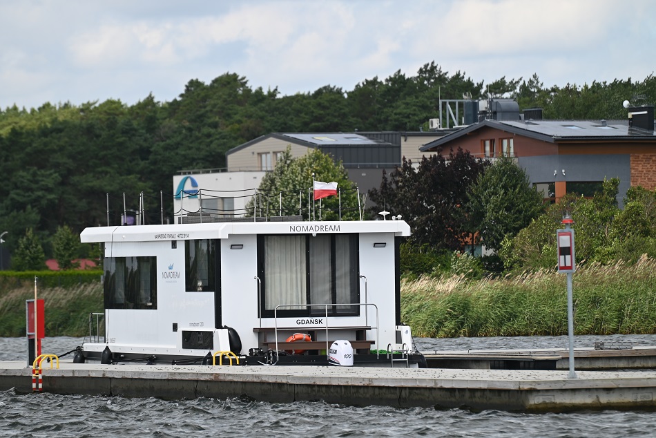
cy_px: 219
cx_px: 328
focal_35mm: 300
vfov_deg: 4.6
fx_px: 5468
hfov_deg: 6.9
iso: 140
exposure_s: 1/500
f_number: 5.6
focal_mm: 300
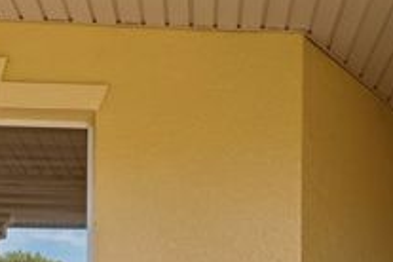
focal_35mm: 51
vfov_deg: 21.1
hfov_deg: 38.8
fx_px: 557
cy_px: 422
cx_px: 223
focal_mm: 10
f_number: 7.1
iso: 100
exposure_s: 1/100
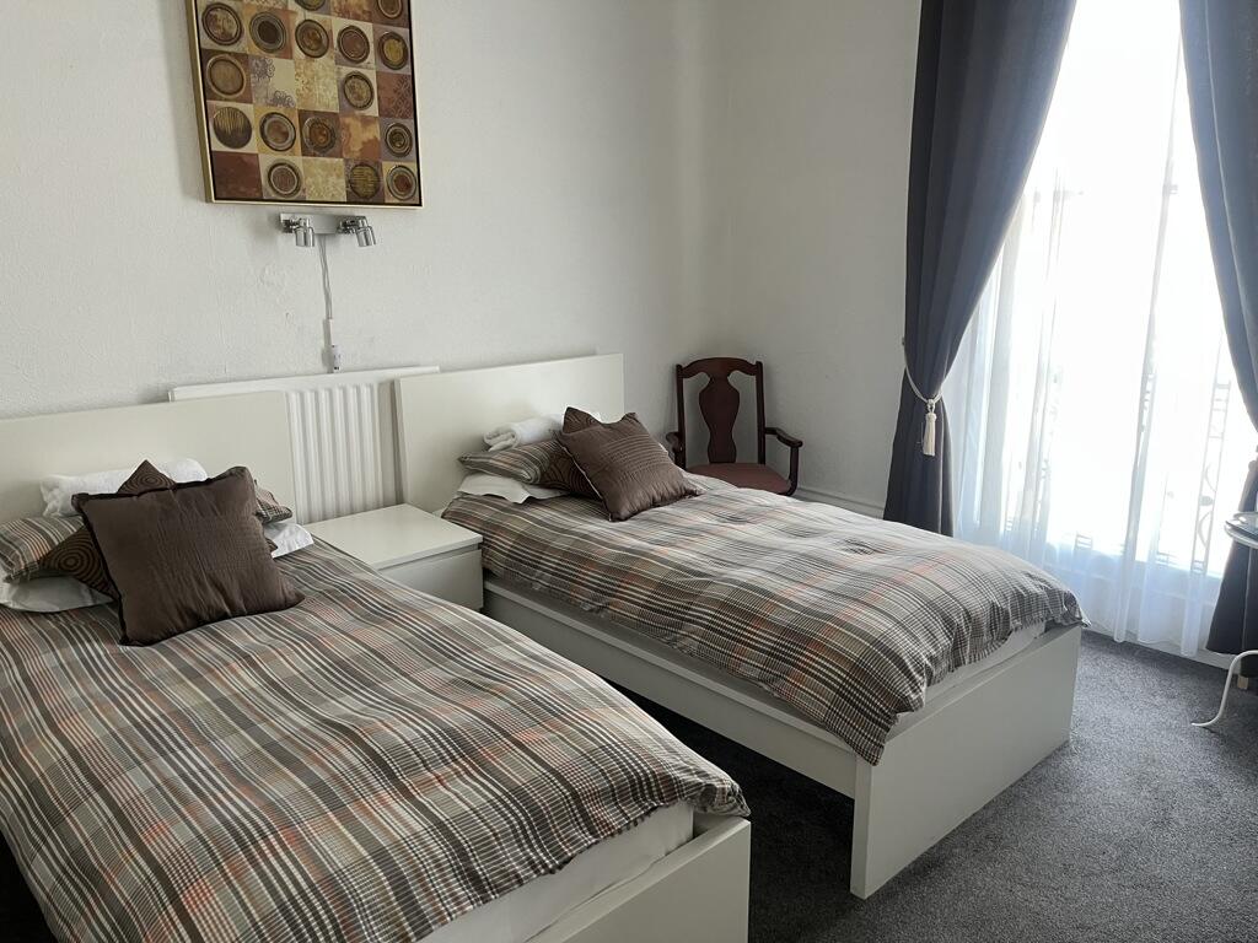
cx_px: 629
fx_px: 945
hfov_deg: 67.3
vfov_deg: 53.1
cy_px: 472
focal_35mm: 26
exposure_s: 1/50
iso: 80
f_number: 1.6
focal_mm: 5.1
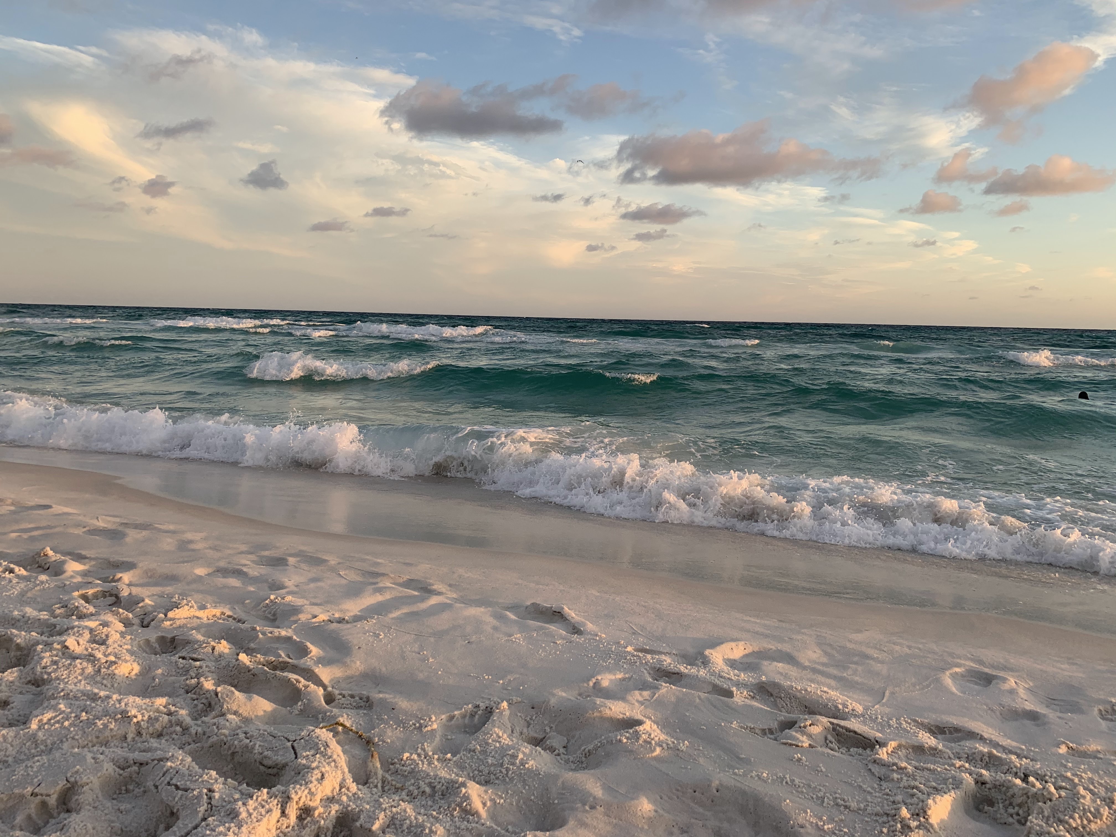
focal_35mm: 26
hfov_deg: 67.3
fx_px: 838
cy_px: 418
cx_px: 558
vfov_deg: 53.1
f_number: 1.8
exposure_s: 1/402
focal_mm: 4.25
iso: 25
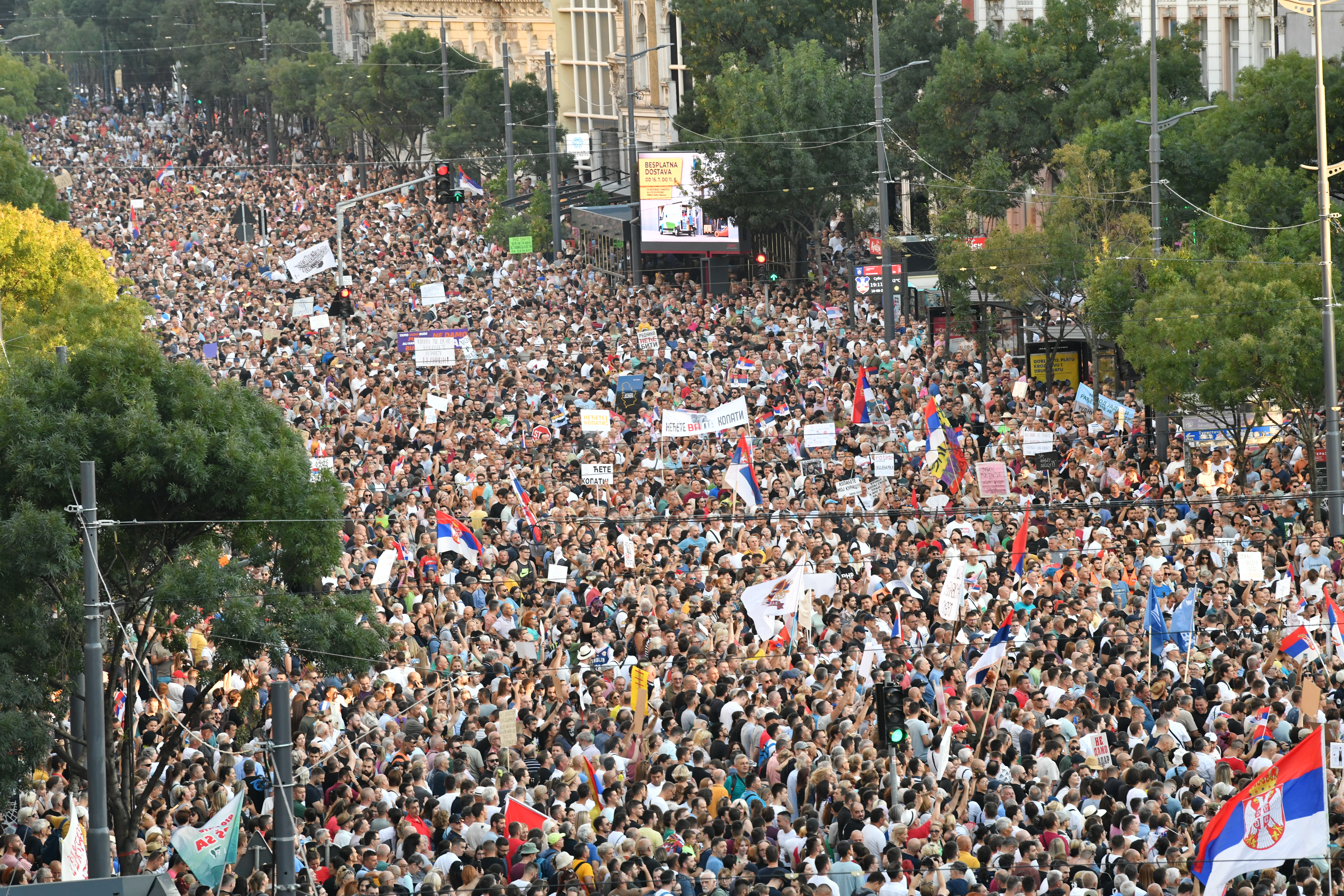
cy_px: 448
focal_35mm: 200
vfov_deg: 6.9
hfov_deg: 10.3
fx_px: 7466
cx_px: 672
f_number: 7.1
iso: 1600
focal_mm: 200
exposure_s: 1/320
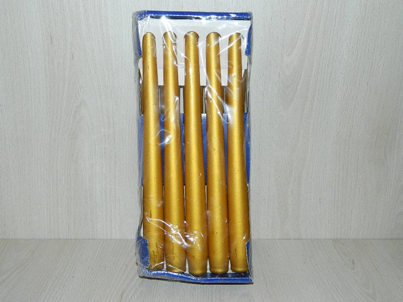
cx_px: 202
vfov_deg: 35.1
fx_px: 477
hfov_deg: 45.8
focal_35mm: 41
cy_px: 151
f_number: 3.5
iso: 200
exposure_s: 1/40
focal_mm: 7.3
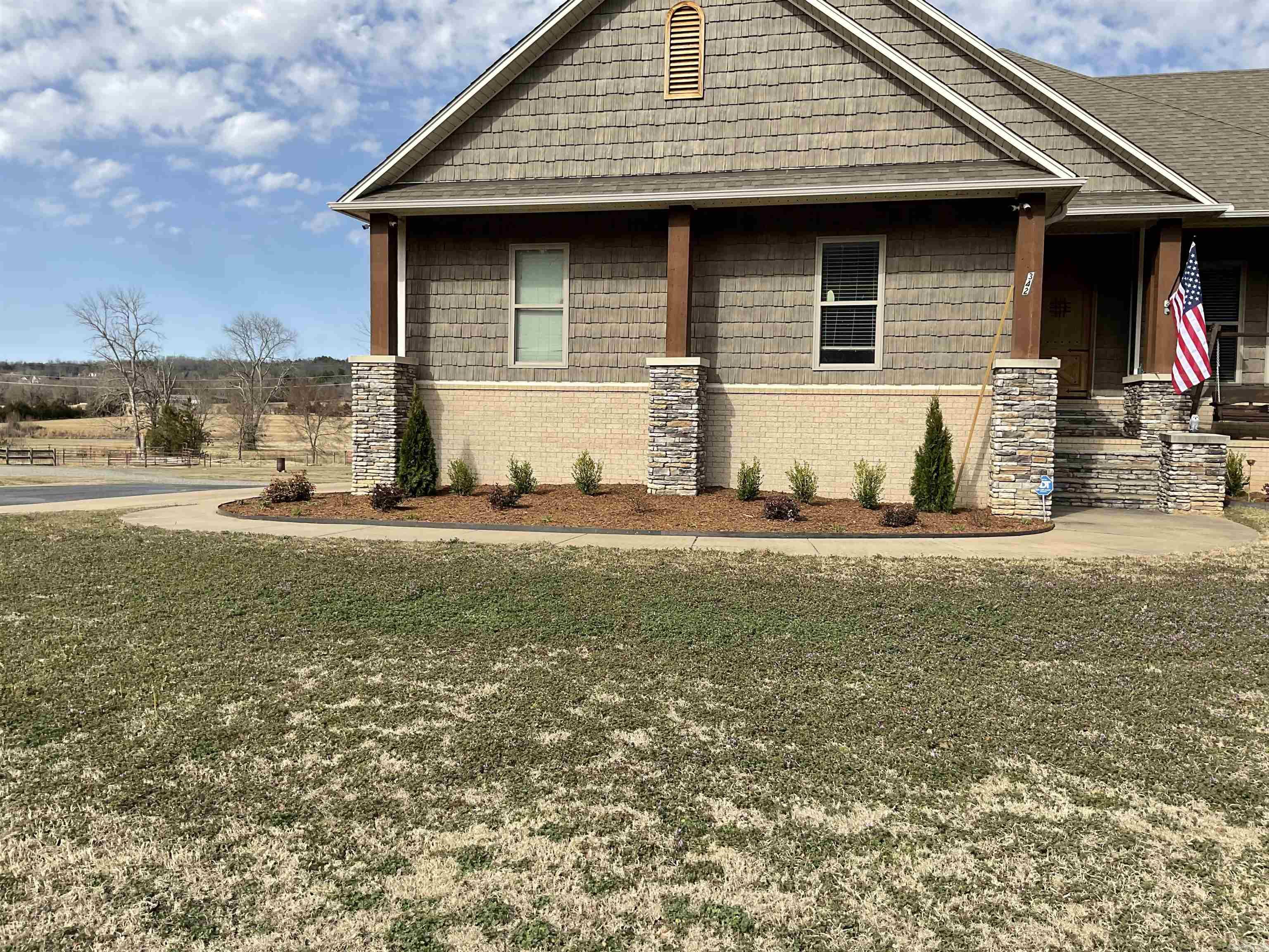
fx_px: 1063
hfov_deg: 61.7
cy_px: 476
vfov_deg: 48.2
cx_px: 634
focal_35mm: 29
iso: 16
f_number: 1.8
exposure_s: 1/1675
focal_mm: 3
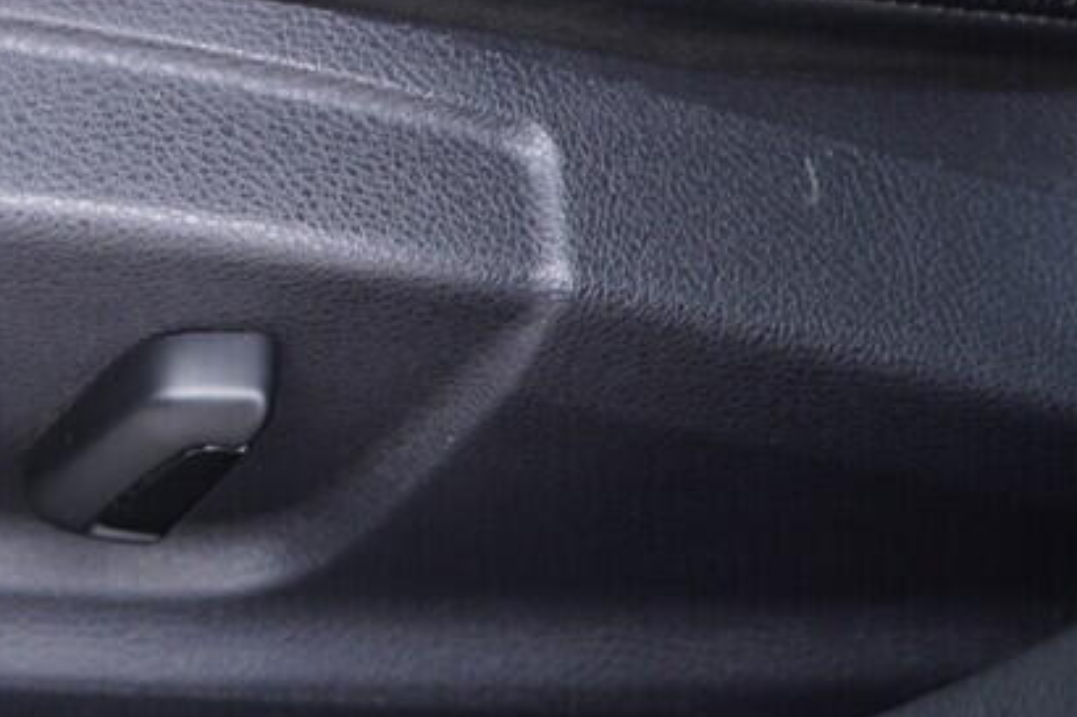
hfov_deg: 21.1
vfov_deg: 15.2
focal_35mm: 90
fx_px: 2691
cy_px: 337
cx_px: -197
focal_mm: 24
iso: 250
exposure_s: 1/40
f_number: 2.8
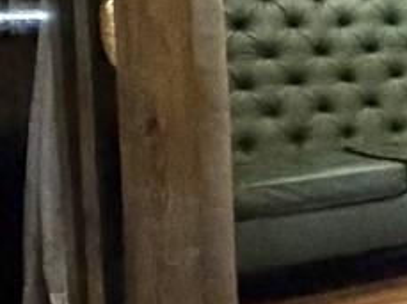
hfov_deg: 10.7
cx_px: 1294
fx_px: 1150
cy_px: -20
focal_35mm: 98
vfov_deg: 14.7
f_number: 2.2
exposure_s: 1/30
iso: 1250
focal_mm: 2.22
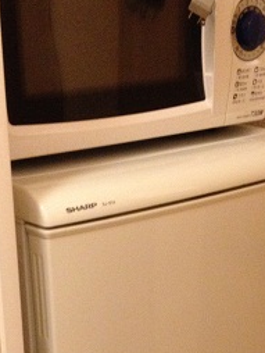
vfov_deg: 20.8
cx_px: 168
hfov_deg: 16.4
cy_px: 375
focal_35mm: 90
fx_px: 917
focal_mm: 4.28
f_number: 2.4
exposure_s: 1/20
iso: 400
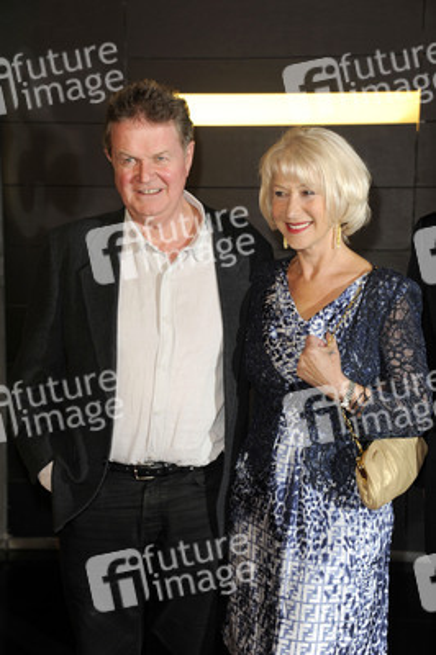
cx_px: 218
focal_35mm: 62
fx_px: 1128
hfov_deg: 21.9
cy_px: 328
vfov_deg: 32.4
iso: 800
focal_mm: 62
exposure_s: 1/60
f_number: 5.6
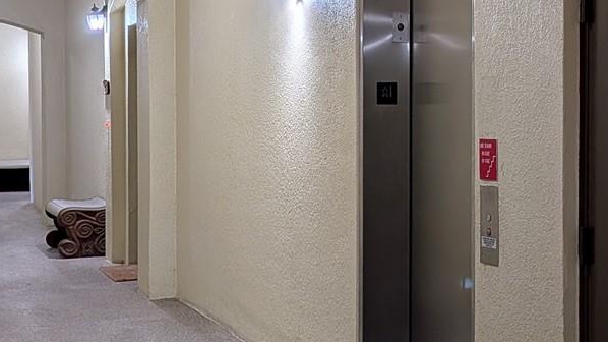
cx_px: 392
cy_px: 121
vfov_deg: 17.2
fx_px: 1128
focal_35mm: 70
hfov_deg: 30.0
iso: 38
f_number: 1.7
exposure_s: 1/60
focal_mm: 4.53
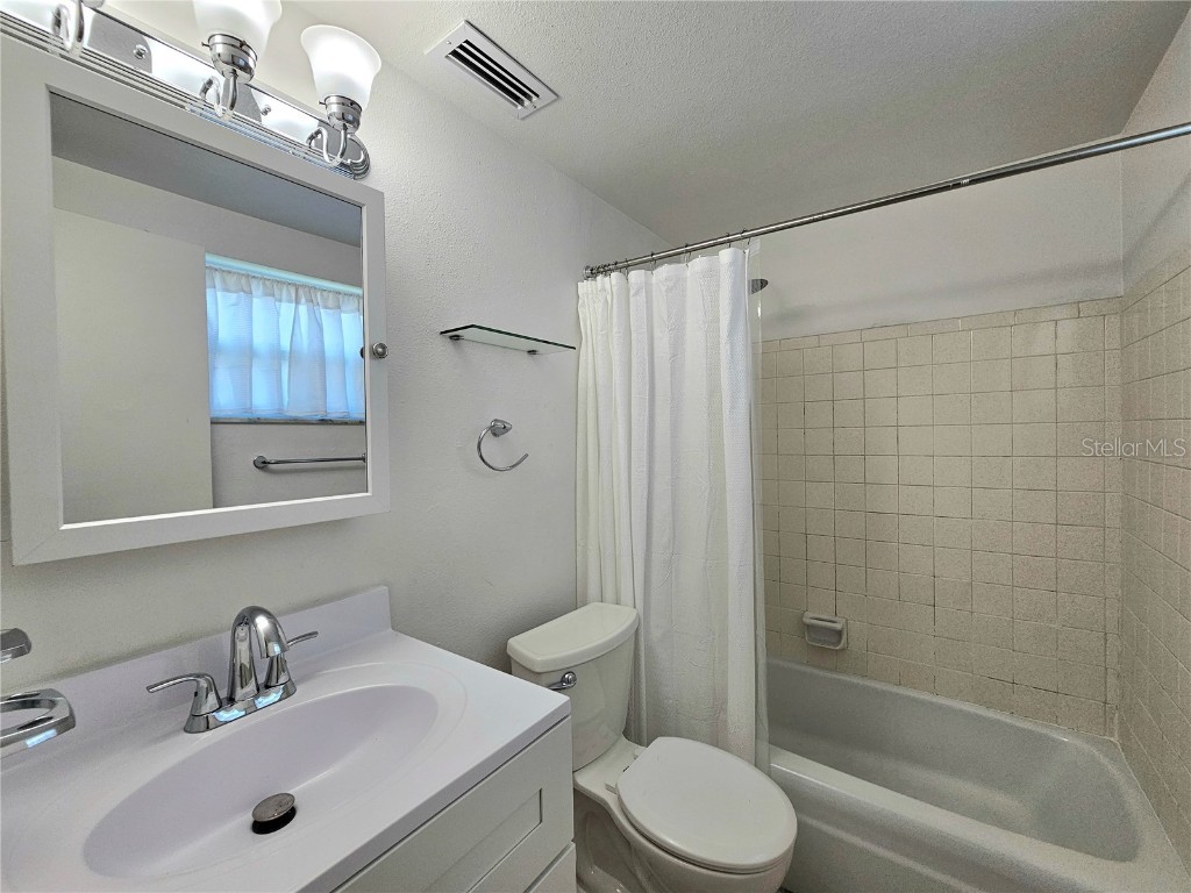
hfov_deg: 106.2
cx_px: 596
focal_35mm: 13
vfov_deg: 89.9
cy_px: 446
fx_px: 447
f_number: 2.2
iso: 64
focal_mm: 2.2
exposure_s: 1/120
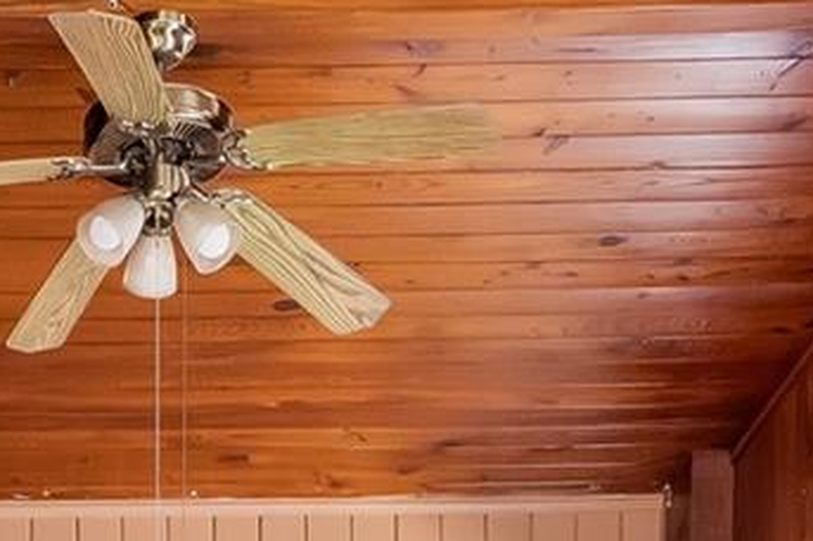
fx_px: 1579
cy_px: 1144
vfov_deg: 15.0
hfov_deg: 27.7
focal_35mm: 70
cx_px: 66
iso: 5600
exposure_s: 1/15
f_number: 7.1
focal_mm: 10
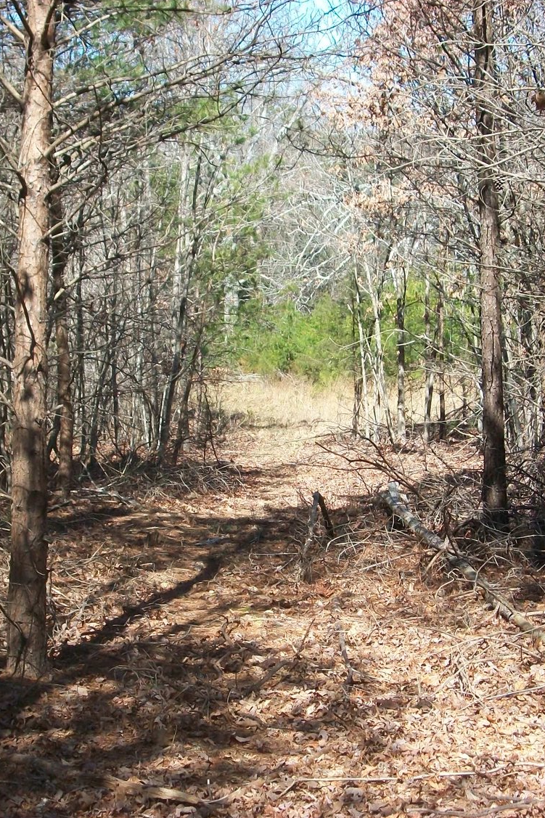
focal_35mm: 74
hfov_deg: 18.4
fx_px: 1681
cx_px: 268
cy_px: 410
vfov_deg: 27.3
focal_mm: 8.8
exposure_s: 1/400
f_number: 3.6
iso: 80
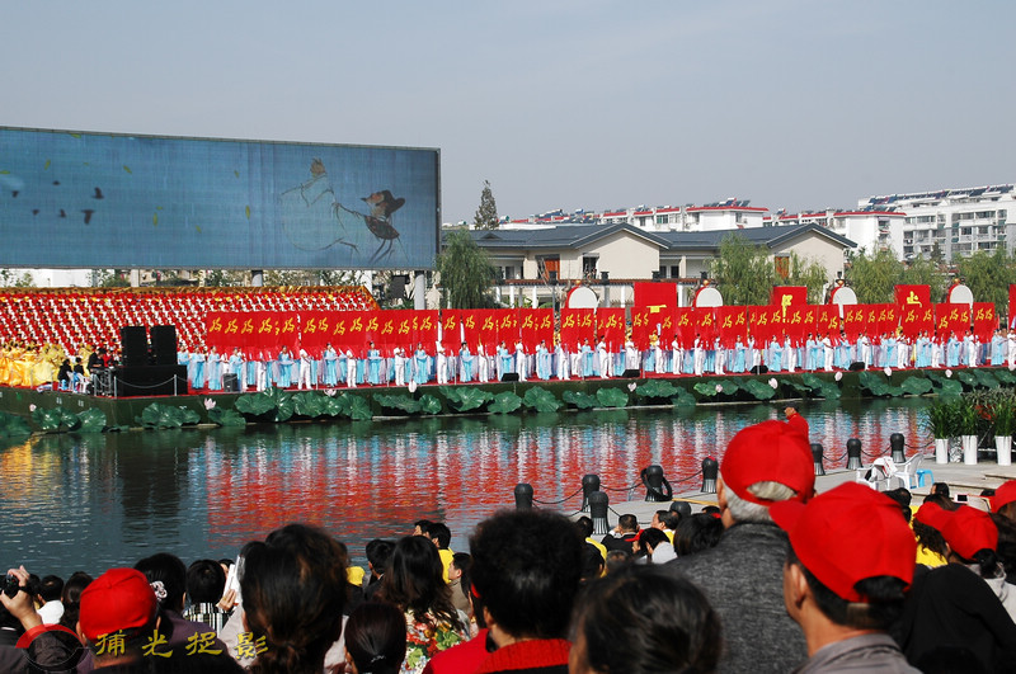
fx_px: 1775
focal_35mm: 63
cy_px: 337
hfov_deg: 31.9
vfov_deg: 21.5
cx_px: 508
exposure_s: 1/500
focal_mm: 42
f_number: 8
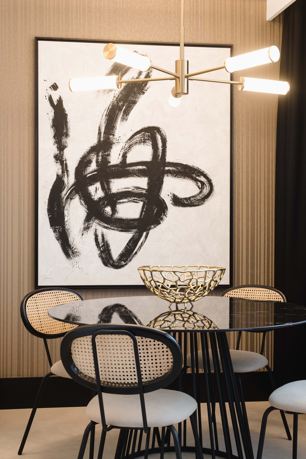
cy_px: 230
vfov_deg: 39.6
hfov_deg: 27.0
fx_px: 637
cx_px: 153
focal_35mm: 50
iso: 400
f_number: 9
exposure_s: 1/8
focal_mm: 50
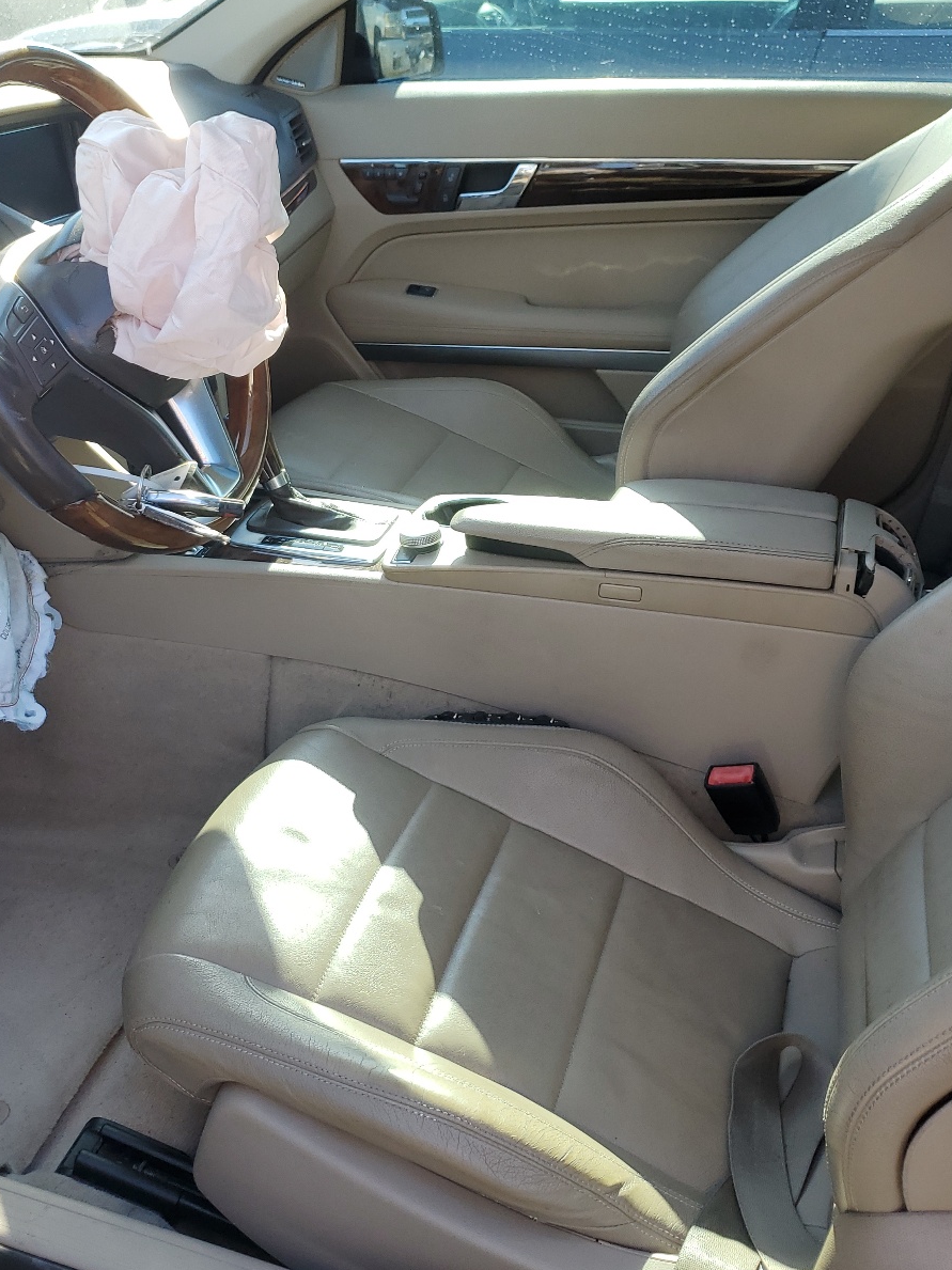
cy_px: 633
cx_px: 346
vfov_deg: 52.6
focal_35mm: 35
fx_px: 1284
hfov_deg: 40.3
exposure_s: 1/345
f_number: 1.5
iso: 50
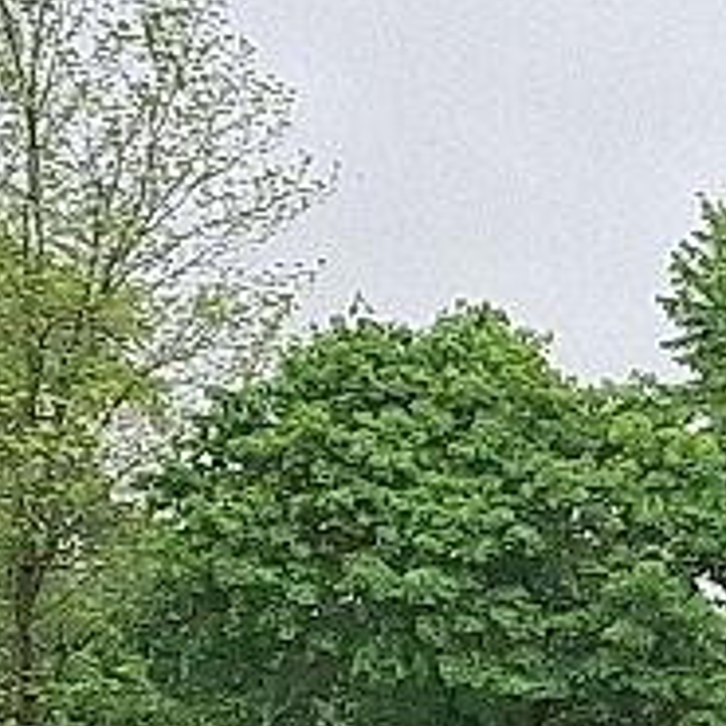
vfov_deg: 8.0
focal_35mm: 191
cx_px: 2759
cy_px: 2088
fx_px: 4532
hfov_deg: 7.2
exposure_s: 1/588
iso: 25
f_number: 1.8
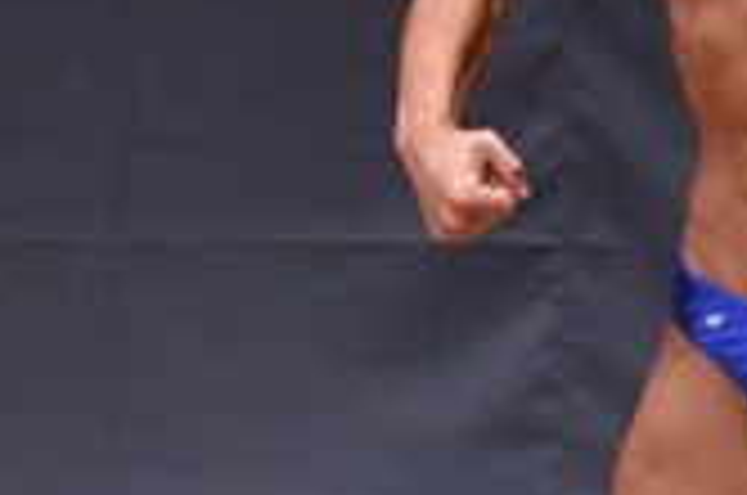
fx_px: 26115
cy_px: 243
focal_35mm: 1261
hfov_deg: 1.6
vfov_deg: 1.1
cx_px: 938
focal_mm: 180
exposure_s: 1/400
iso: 6400
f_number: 5.6
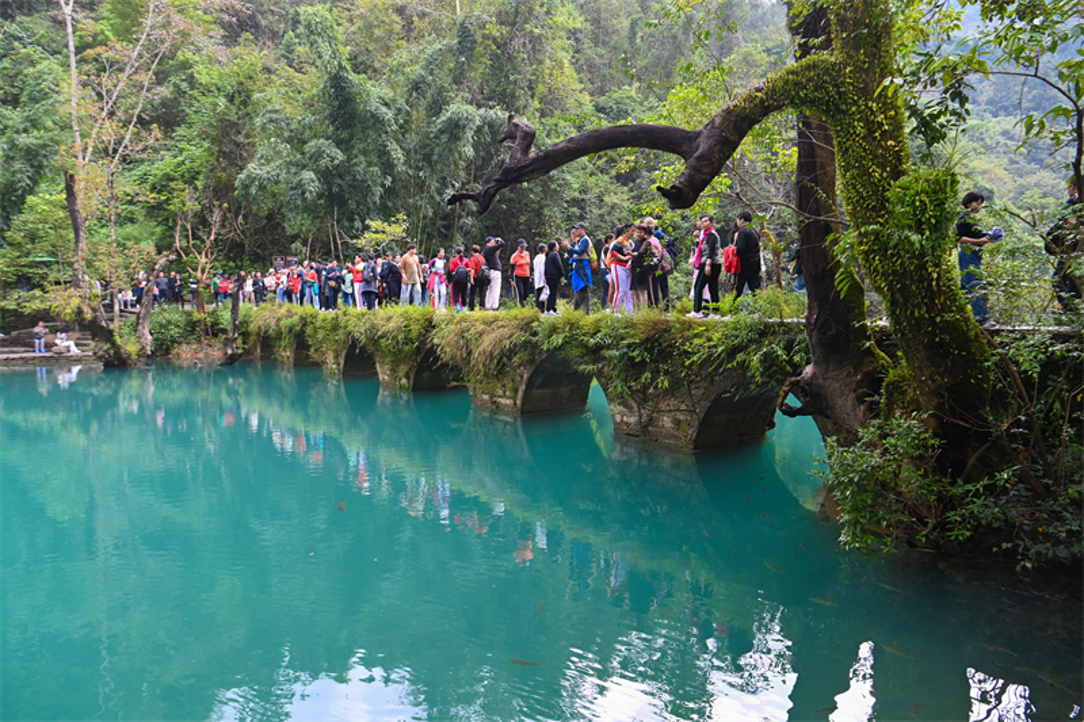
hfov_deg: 73.8
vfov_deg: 53.1
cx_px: 542
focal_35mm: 24
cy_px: 361
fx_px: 722
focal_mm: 24
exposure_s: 1/200
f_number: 6.3
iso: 500
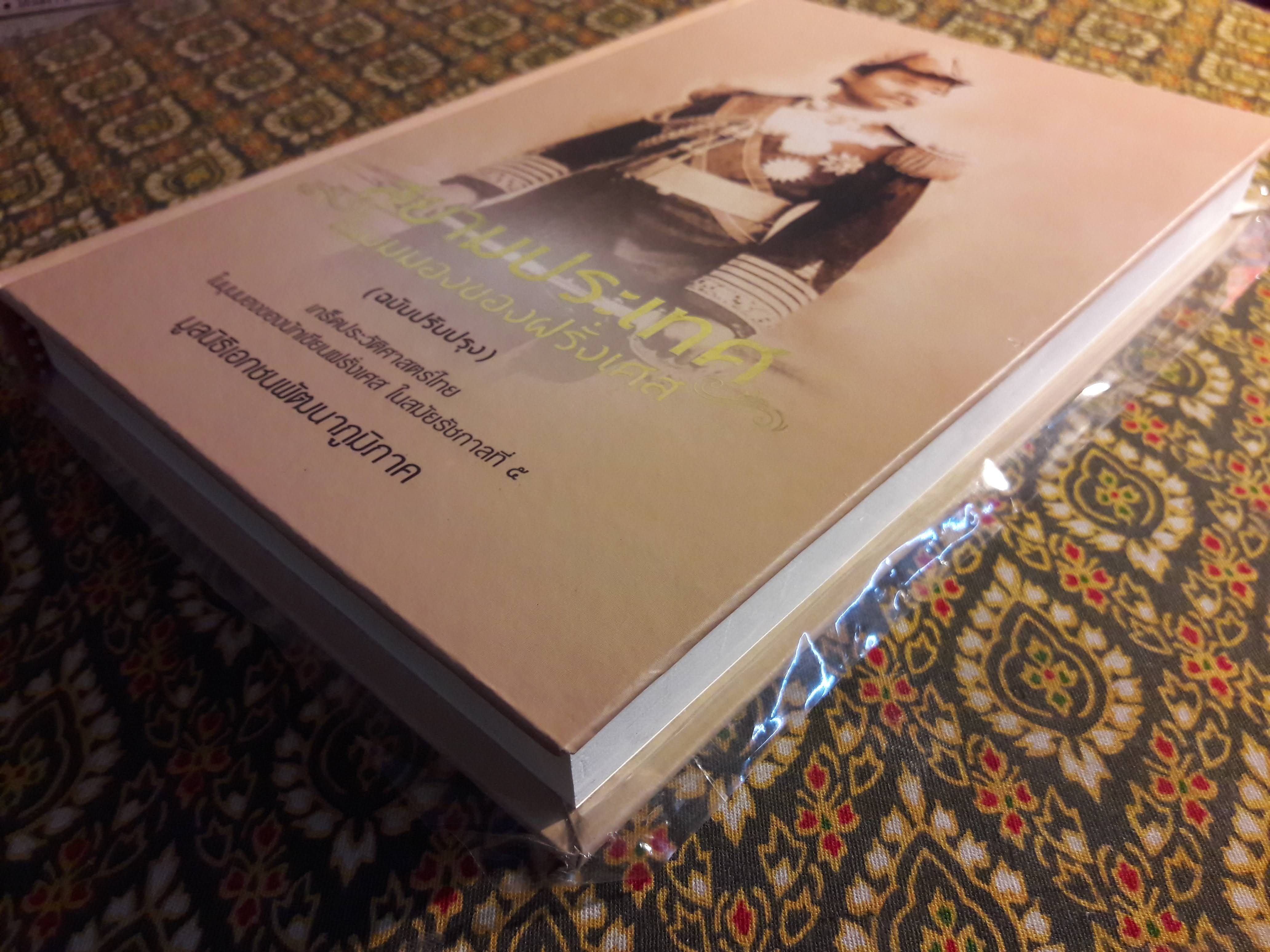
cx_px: 635
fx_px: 1027
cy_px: 476
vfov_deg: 49.7
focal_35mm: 28
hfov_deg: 63.4
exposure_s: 1/33
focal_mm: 3.7
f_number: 1.9
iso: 160
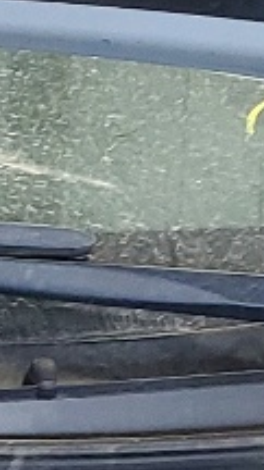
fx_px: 2622
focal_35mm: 210
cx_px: -471
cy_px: 846
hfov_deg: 5.5
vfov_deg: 9.7
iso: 97
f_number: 1.5
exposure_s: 1/60.2
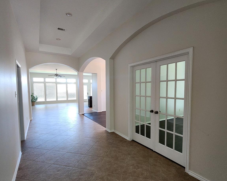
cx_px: 114
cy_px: 98
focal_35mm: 17
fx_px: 114
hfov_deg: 89.6
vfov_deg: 76.8
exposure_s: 1/60
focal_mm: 2.2
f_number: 2.2
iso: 320
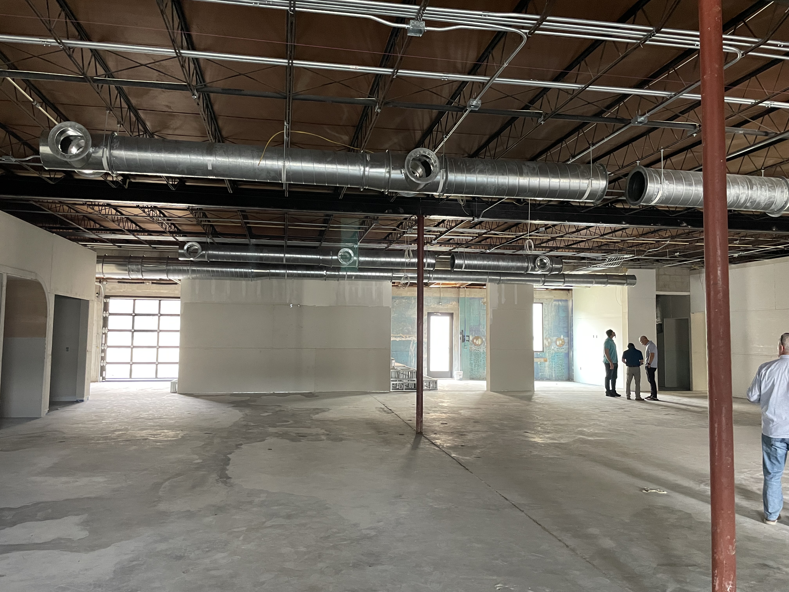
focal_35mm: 26
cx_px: 394
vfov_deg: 53.1
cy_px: 296
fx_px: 593
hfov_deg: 67.3
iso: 500
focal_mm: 4.2
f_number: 1.6
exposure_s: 1/60
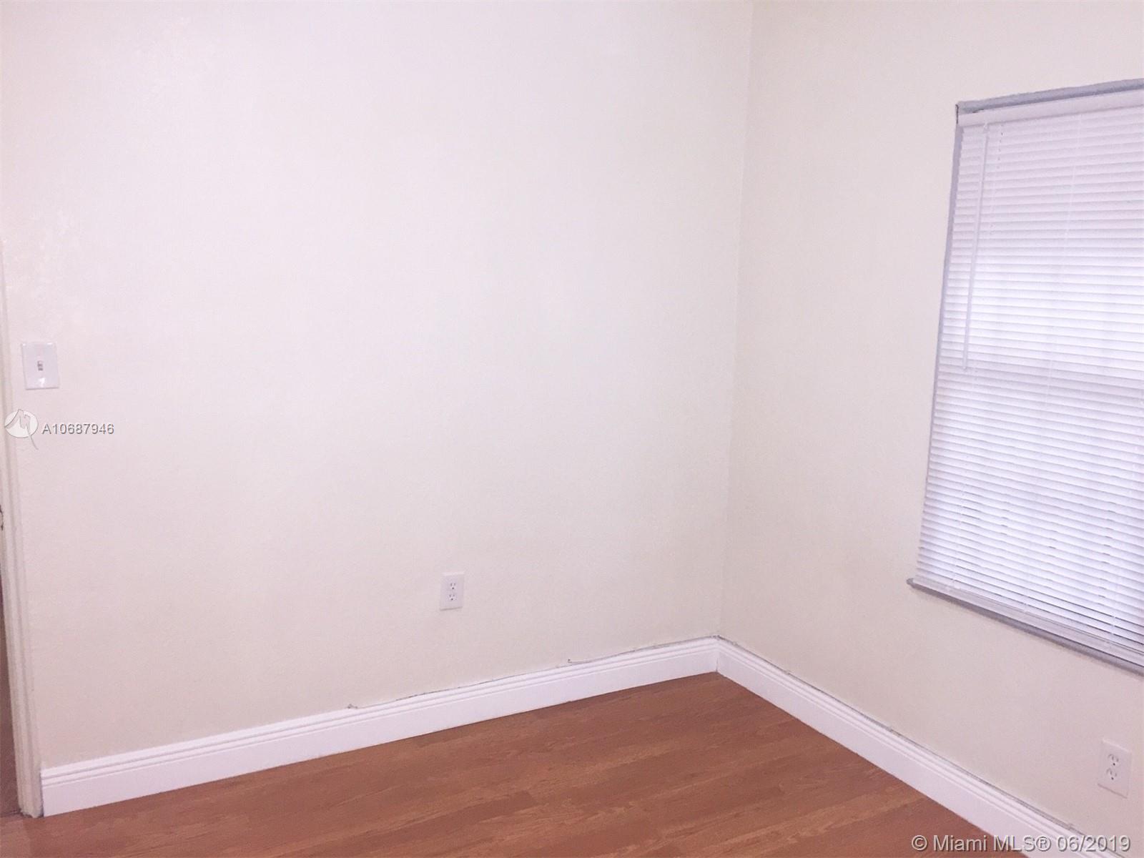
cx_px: 572
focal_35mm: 29
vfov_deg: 48.2
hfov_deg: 61.7
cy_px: 429
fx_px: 958
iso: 160
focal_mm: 4.15
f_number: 2.2
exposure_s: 1/24
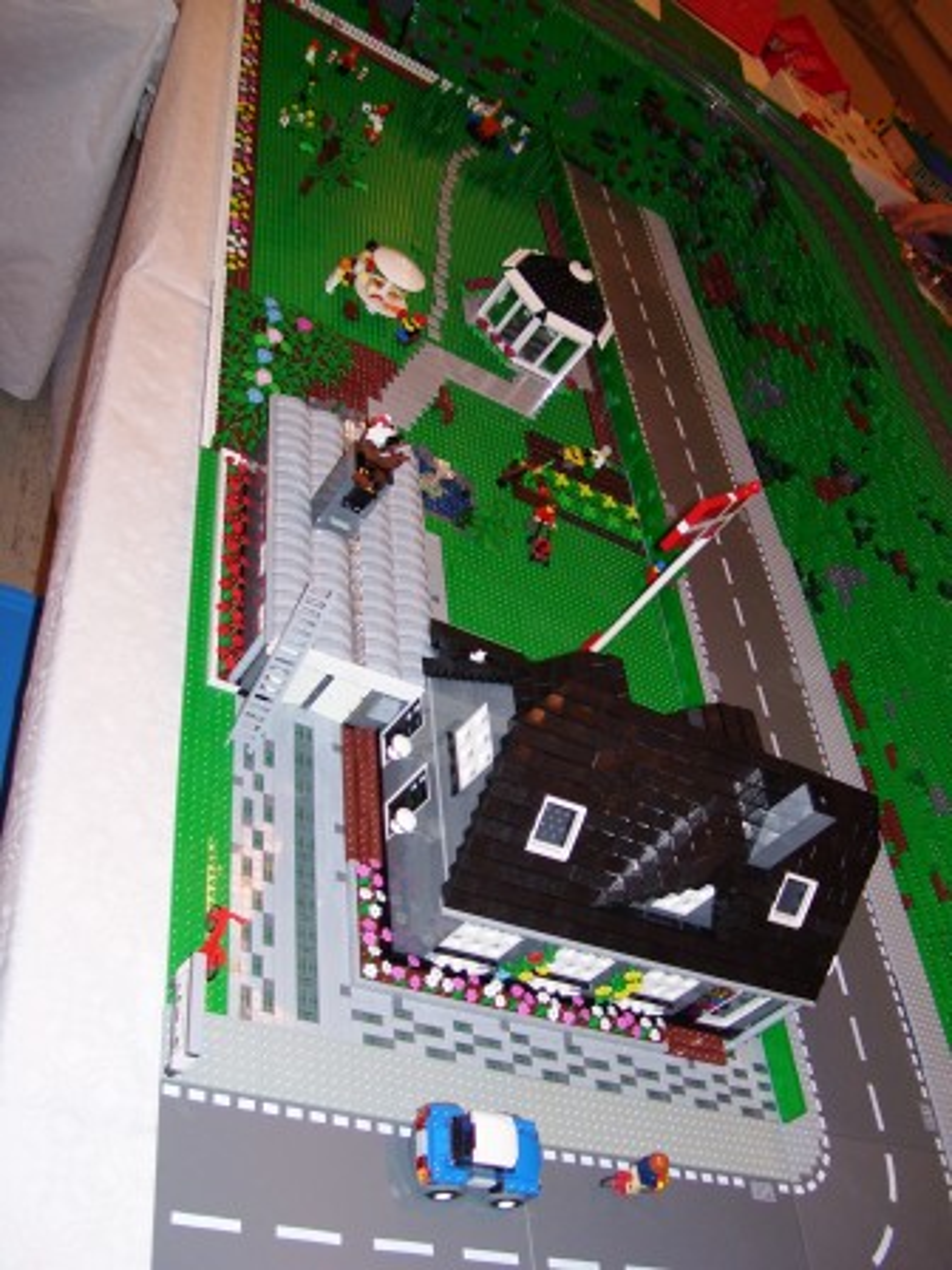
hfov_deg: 39.7
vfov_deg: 51.4
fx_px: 1320
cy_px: 635
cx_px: 476
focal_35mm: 36
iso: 80
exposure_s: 1/60
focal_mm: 6
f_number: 2.7
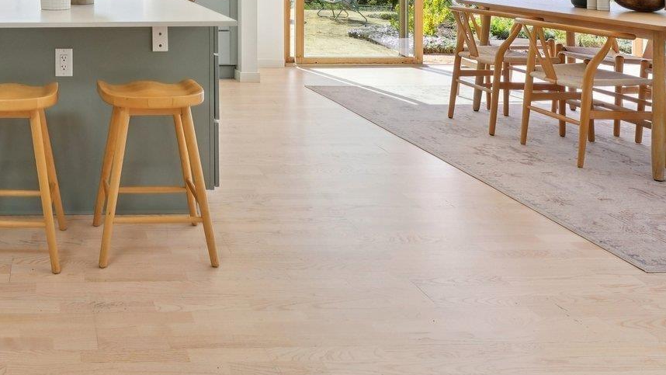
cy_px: -52
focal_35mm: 35
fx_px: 618
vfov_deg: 29.8
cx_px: 86
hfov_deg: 51.1
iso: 640
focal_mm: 14
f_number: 8
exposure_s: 1/125
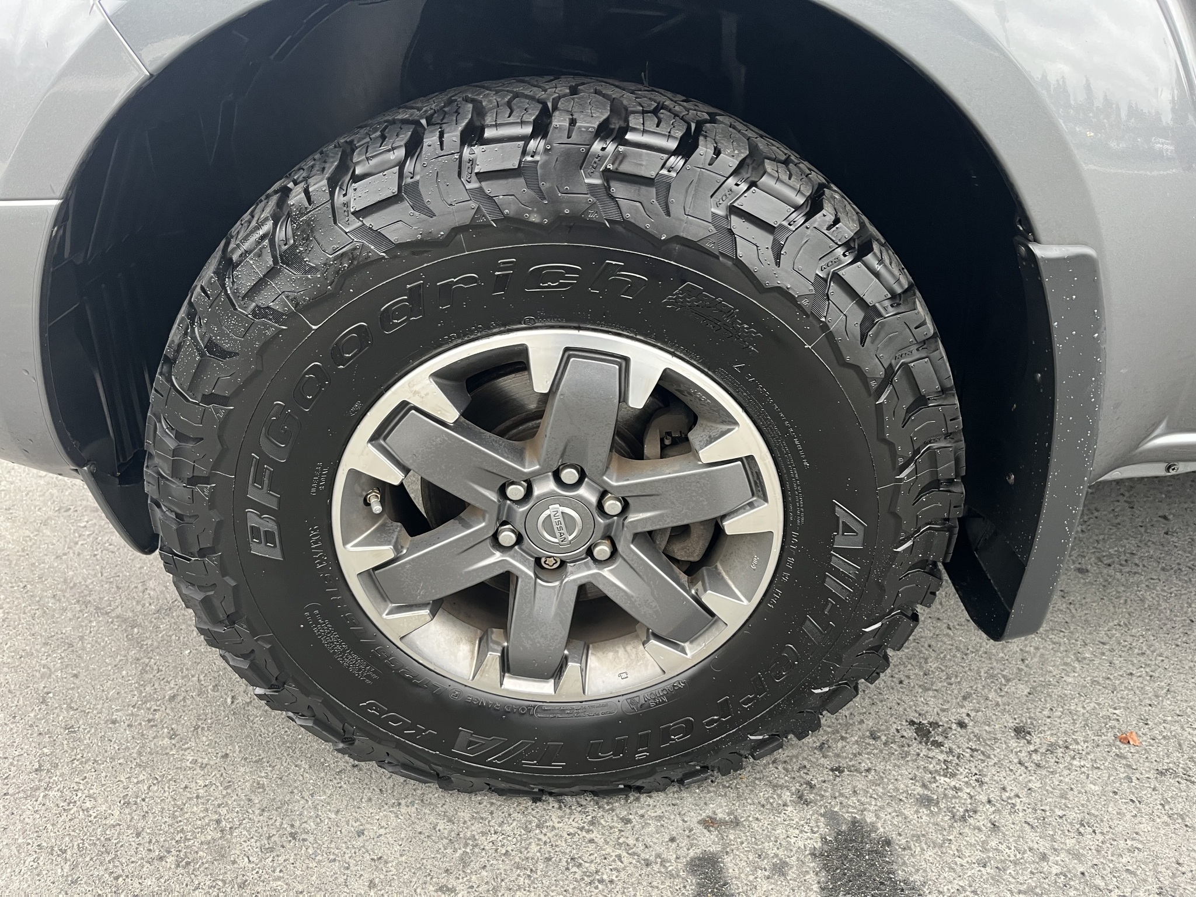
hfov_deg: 67.3
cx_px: 598
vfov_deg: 53.1
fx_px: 898
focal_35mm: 26
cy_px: 448
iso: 125
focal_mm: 5.1
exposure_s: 1/62
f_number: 1.6
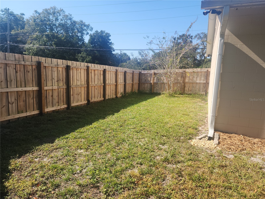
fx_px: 176
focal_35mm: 23
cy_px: 100
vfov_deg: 58.9
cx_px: 132
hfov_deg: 73.9
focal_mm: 6.4
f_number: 1.8
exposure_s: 1/679
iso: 12
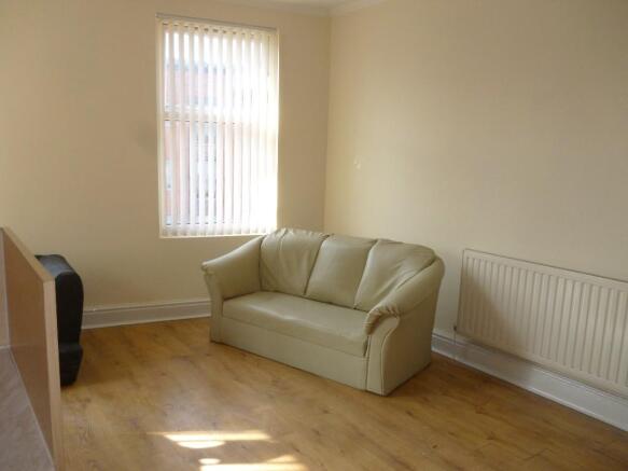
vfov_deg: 49.7
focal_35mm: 28
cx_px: 314
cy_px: 236
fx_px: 508
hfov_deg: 63.5
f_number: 3.1
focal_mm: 5
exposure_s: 1/80
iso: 100
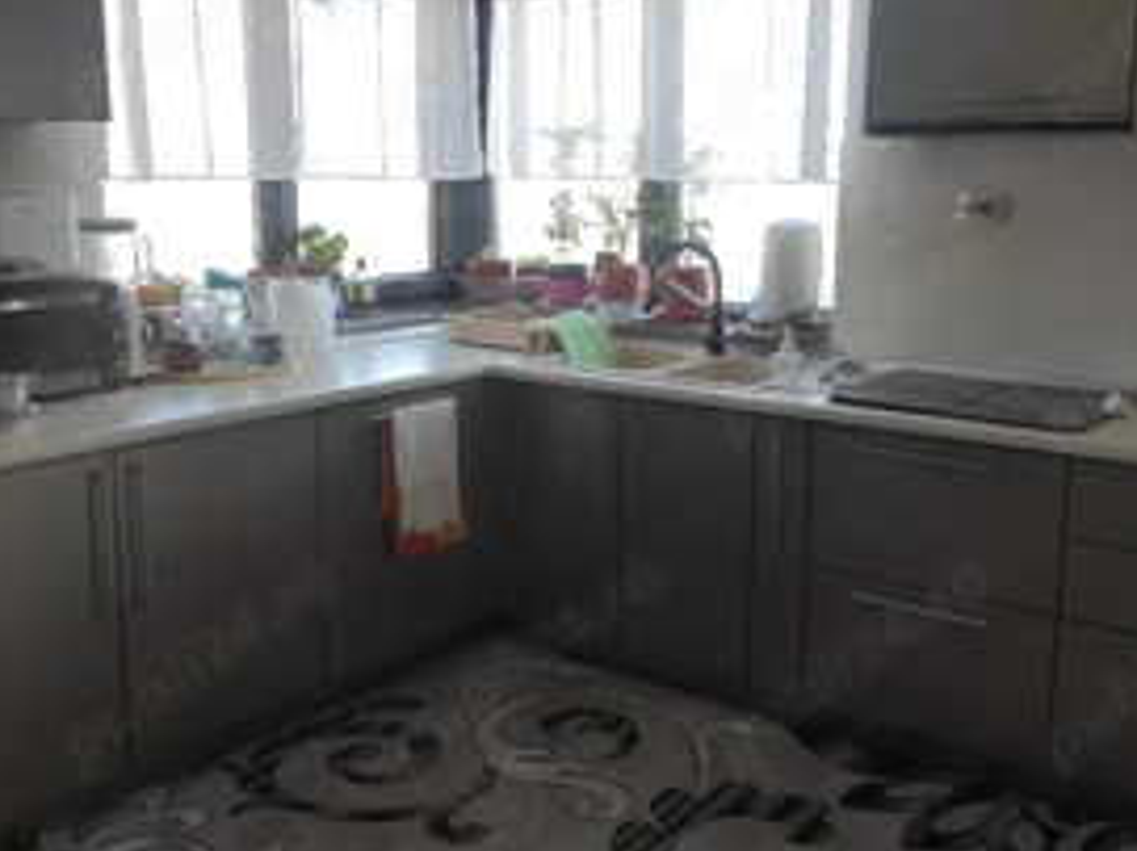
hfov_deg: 50.1
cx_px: 608
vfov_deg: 38.6
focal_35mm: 37
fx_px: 1215
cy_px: 388
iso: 100
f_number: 1.89
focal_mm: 5.43
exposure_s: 1/101
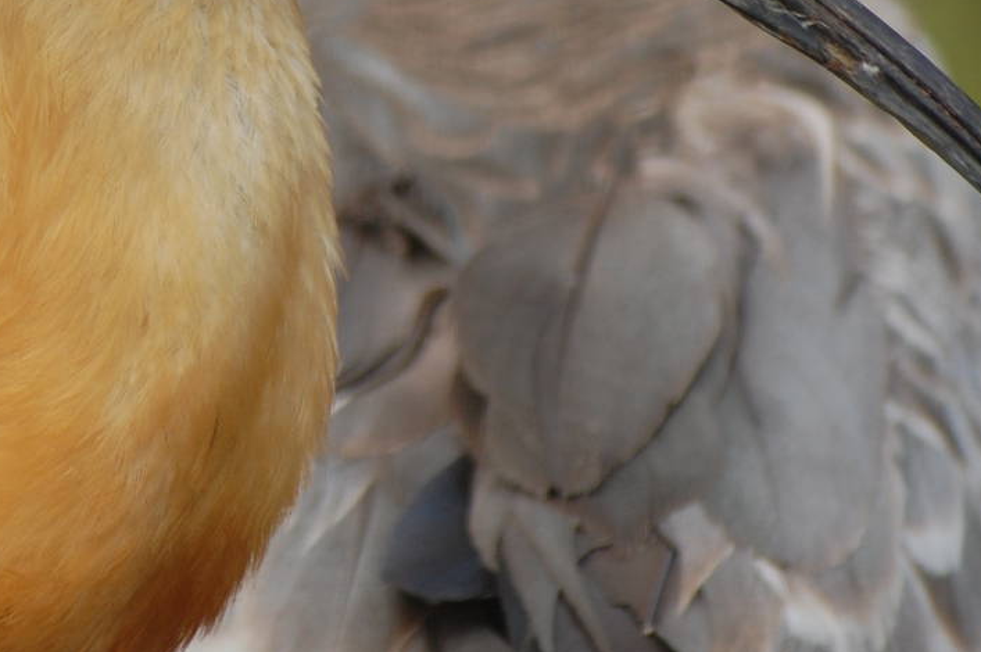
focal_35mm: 611
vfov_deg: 2.2
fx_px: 16634
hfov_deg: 3.4
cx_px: 203
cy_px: 76
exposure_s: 1/640
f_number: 5.6
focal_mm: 180
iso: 400
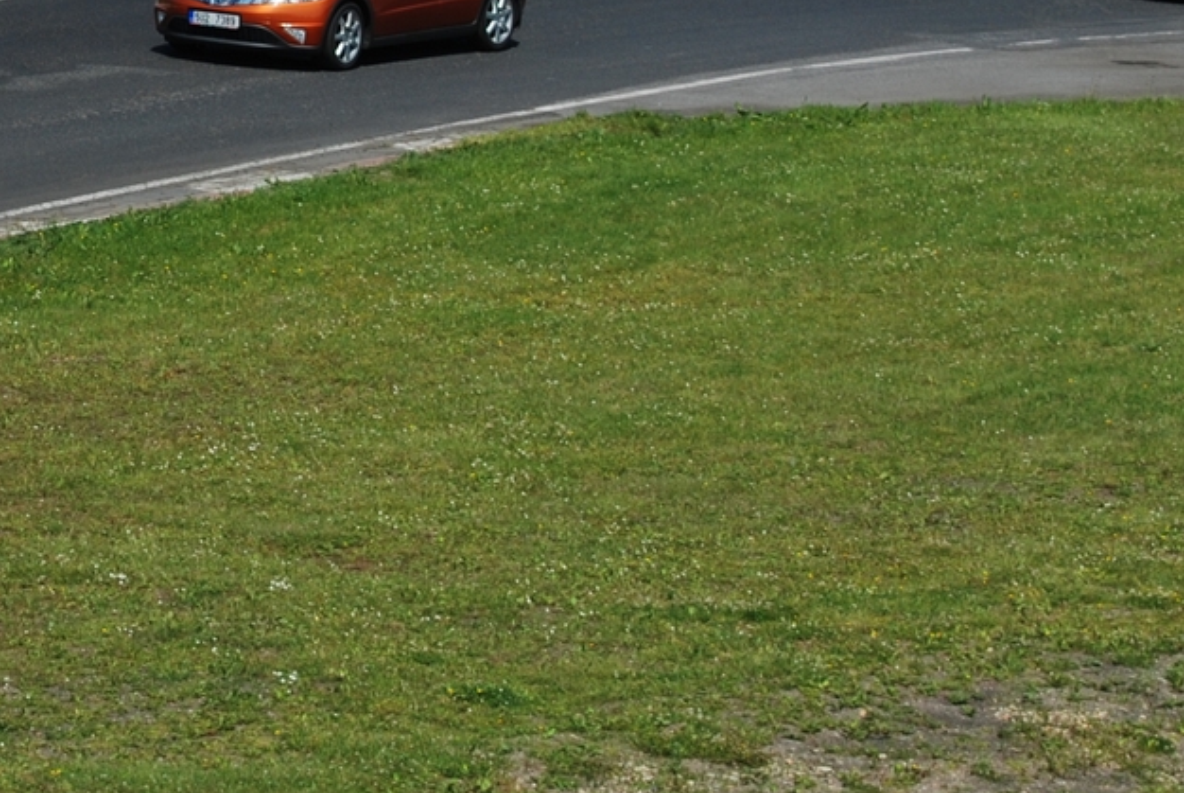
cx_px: -125
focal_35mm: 322
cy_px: -7
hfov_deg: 6.4
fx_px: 10602
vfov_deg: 4.3
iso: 100
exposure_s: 1/800
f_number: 5.6
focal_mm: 70
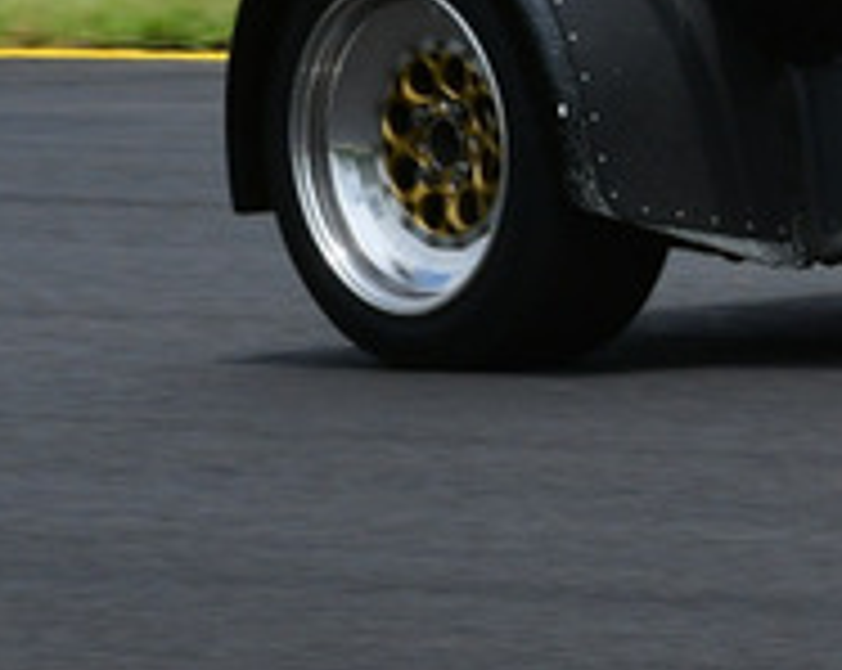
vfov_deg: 1.3
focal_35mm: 1206
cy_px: -319
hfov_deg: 1.6
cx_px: 1747
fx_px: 30006
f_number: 11
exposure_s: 1/640
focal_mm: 200
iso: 400
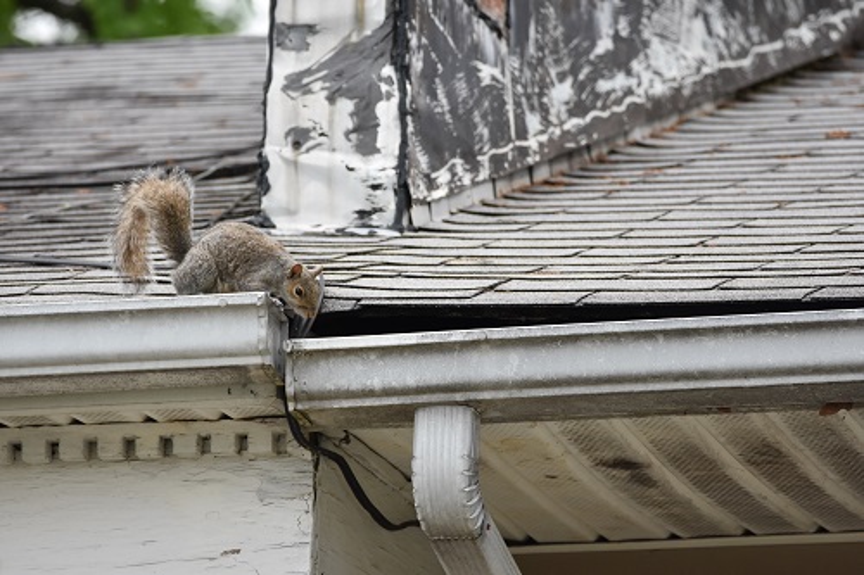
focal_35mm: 825
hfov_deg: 2.5
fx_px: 19792
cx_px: 432
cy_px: 288
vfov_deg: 1.7
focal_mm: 550
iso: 800
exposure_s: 1/640
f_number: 6.3
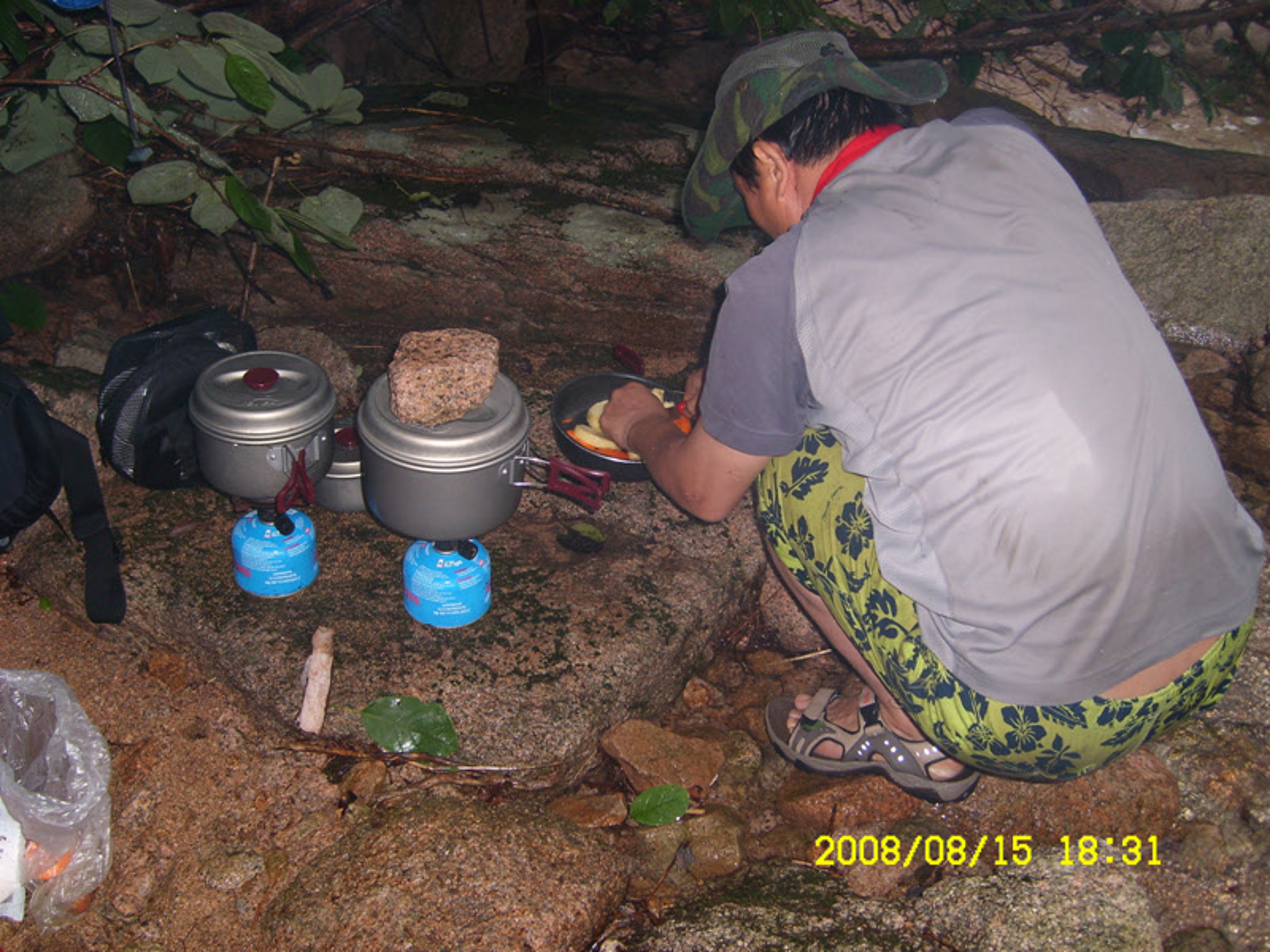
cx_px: 635
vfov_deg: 40.7
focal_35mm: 35
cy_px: 476
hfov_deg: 52.6
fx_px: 1284
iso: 50
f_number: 2.8
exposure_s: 1/30
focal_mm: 5.8
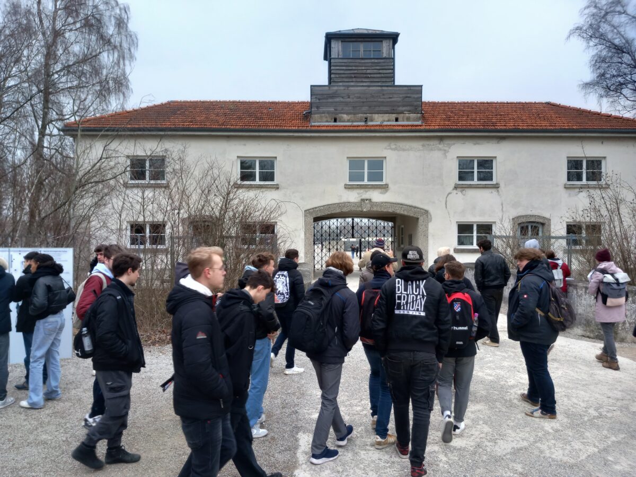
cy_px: 238
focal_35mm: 27
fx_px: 496
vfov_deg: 51.4
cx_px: 318
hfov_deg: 65.3
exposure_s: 1/100
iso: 32
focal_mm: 4
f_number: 1.8
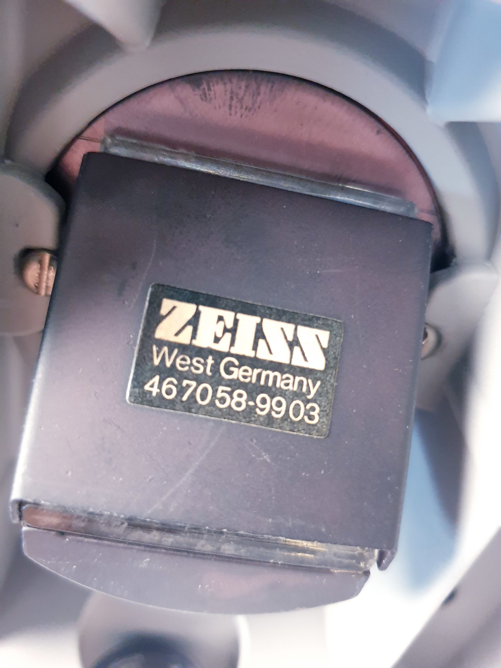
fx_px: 502
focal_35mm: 26
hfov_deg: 53.1
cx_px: 250
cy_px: 334
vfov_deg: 67.3
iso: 320
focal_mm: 4.3
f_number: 1.5
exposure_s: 1/50
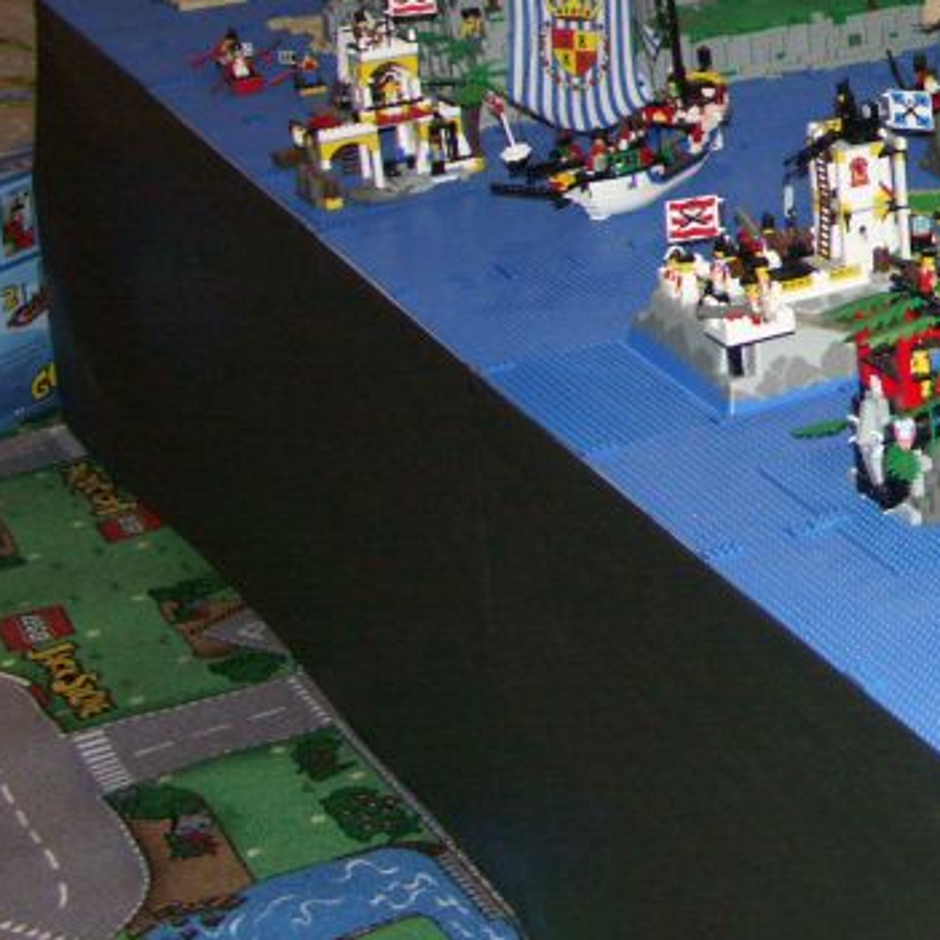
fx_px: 2611
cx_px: 1360
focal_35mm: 85
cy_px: 43
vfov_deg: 19.9
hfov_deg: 18.4
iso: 200
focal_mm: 8.51
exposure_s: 1/50
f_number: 2.8
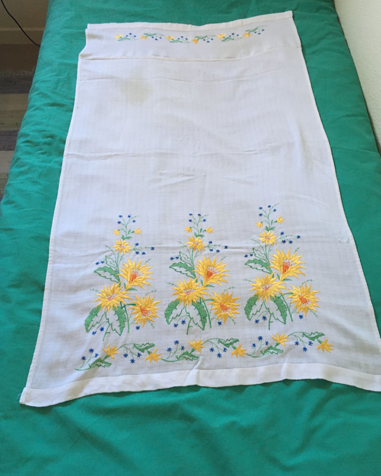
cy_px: 230
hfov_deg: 47.1
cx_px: 195
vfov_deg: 57.2
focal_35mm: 31
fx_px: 437
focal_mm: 4.15
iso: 160
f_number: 2.2
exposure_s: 1/33
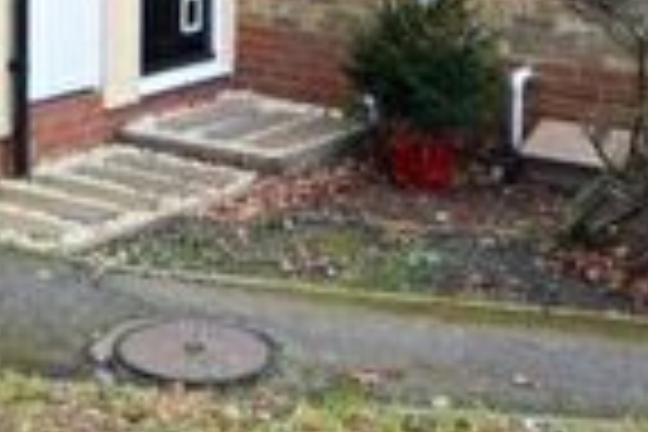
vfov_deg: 15.5
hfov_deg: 23.2
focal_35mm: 80
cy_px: -241
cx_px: -117
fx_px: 1448
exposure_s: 1/13
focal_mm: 11
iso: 100
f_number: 4.2
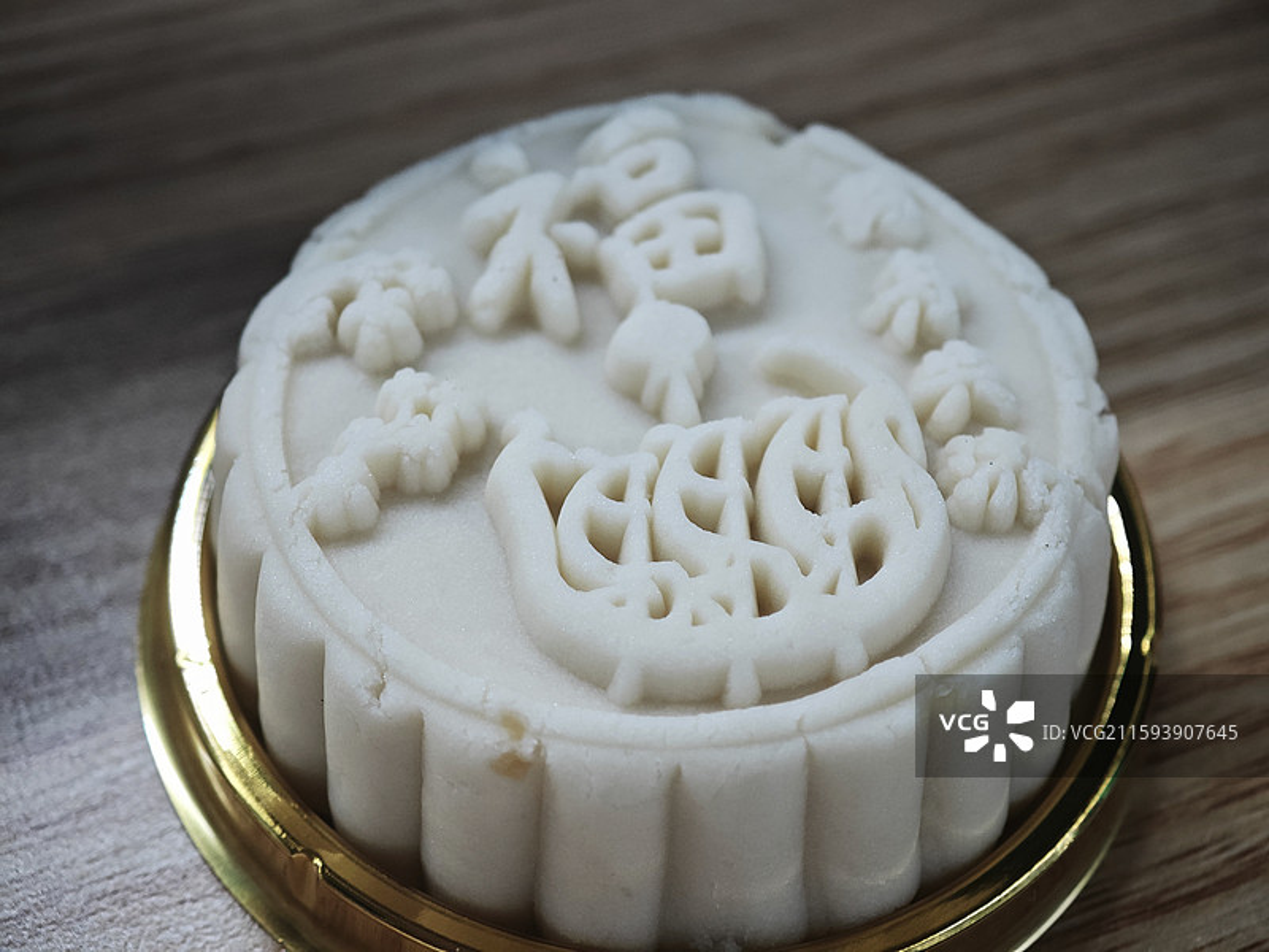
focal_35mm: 75
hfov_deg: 26.0
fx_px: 2749
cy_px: 476
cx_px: 634
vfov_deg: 19.6
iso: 500
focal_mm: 12.28
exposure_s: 1/100
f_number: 1.8
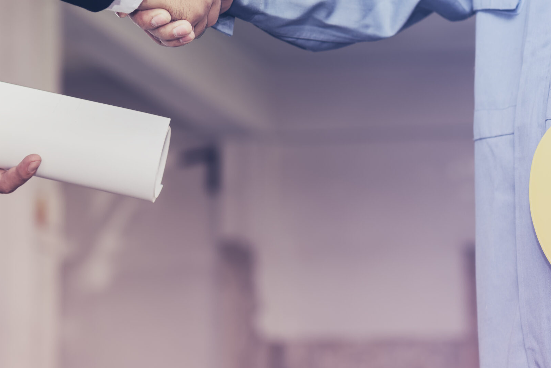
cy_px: 97
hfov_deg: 15.2
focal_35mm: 135
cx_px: 196
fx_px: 2067
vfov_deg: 10.2
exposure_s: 1/100
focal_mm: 85
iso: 200
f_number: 4
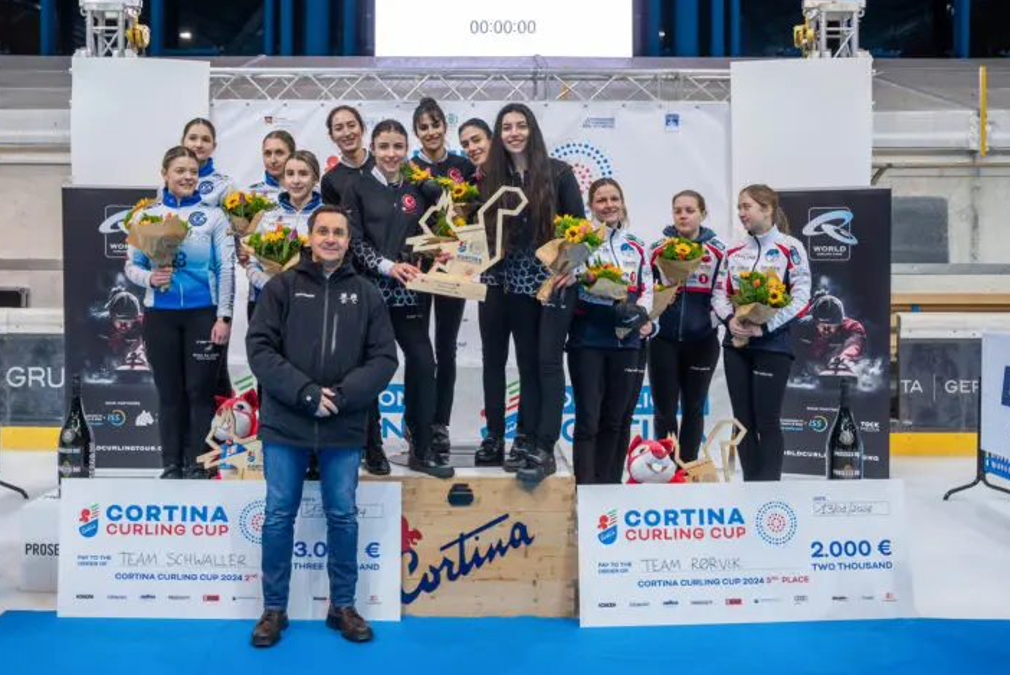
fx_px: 1007
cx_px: 463
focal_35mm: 36
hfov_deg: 53.2
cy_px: 319
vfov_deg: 37.0
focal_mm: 32.8
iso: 4000
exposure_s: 1/320
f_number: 5
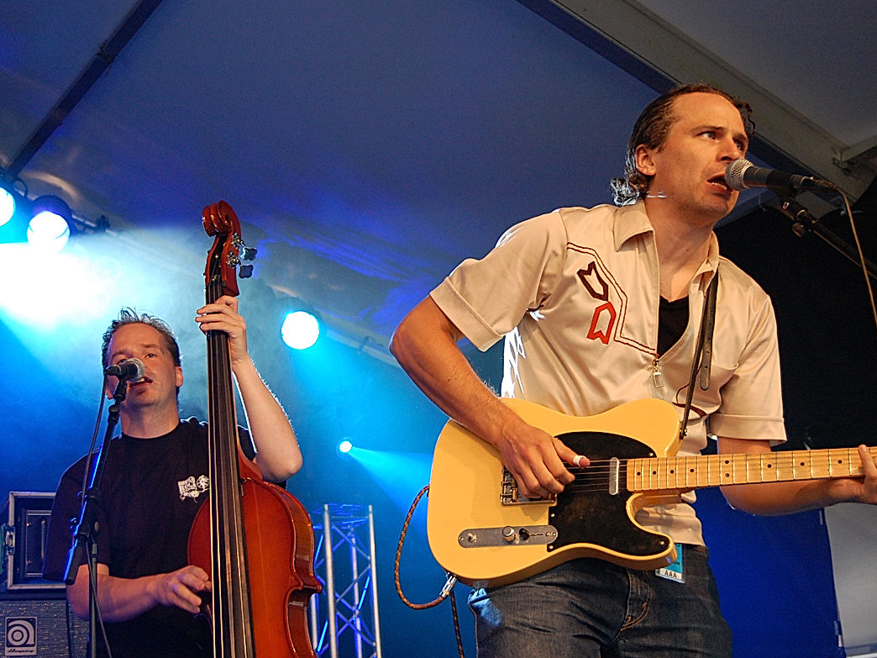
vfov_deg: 27.5
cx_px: 450
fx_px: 1343
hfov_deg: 36.2
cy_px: 332
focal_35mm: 53
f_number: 4.5
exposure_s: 1/40
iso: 800
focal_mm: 32
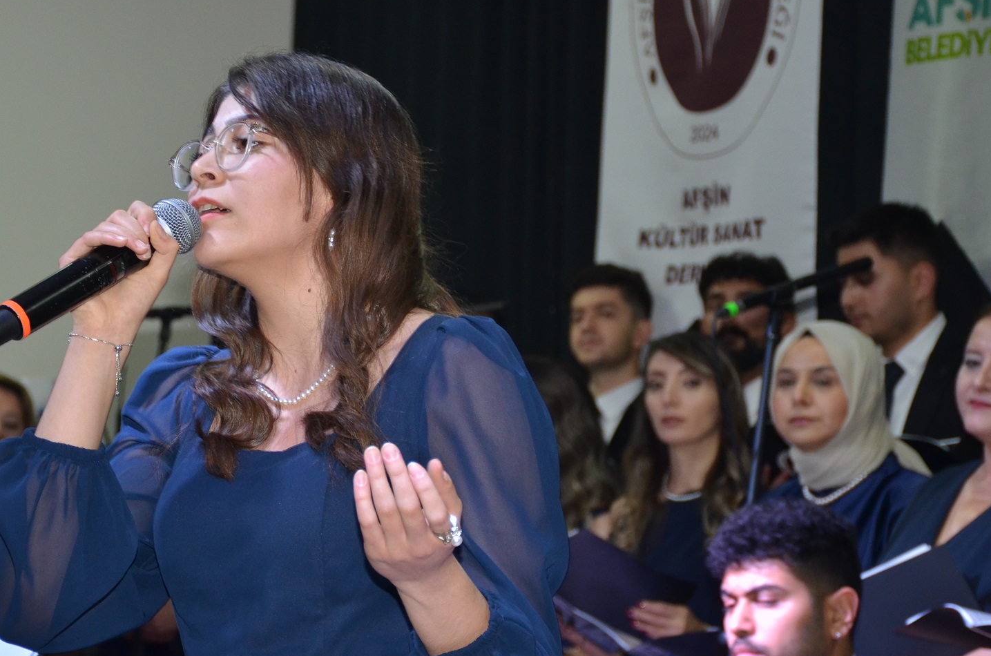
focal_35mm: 138
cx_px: 303
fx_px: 3790
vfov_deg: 9.9
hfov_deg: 14.9
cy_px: 360
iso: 800
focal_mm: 66
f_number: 5
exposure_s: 1/60
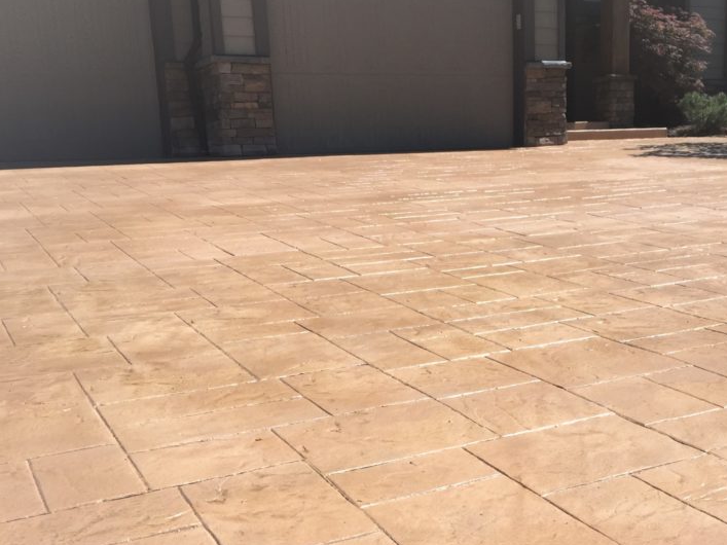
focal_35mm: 42
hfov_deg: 44.4
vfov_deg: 33.9
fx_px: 882
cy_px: 384
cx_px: 461
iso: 32
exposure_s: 1/3300
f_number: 2.2
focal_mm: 4.15
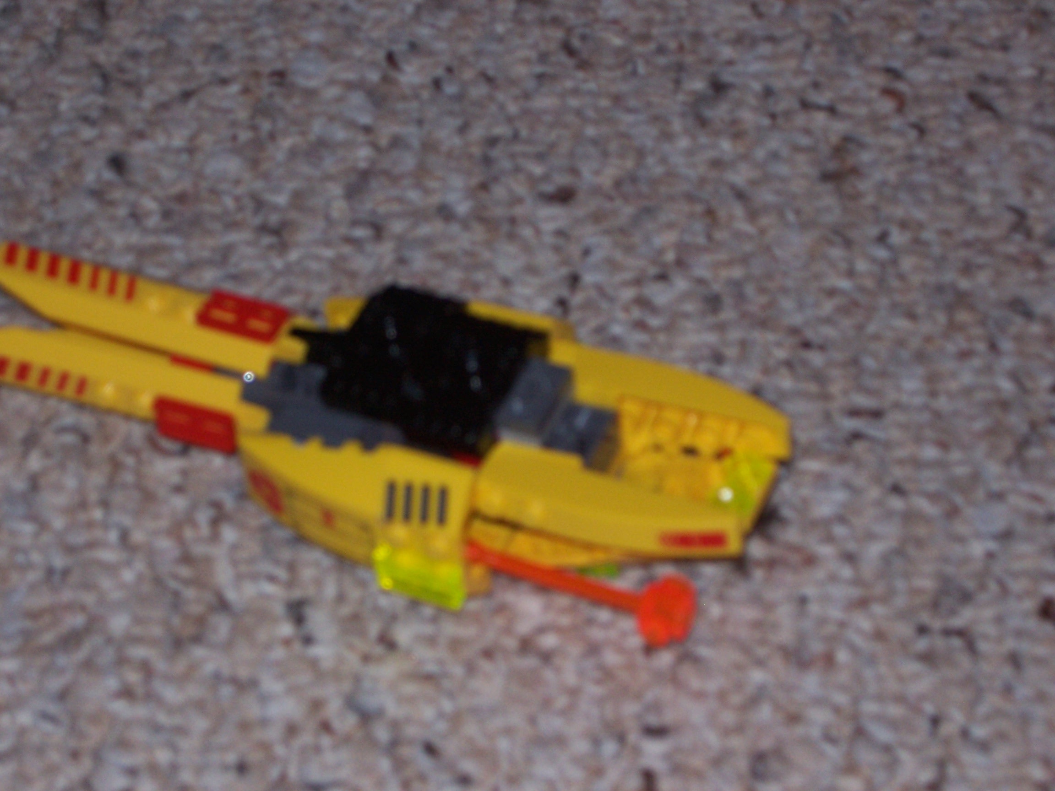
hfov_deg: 19.3
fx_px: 3109
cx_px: 528
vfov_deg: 14.5
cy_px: 396
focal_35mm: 102
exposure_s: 1/90
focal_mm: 16.8
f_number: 4.6
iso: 125
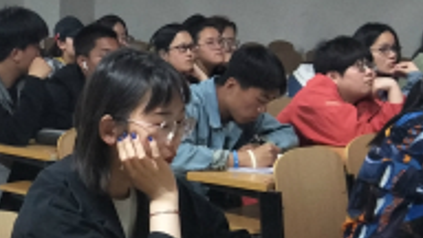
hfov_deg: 23.5
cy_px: 216
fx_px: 976
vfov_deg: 13.8
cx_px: 7
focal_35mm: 87
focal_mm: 4.1
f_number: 1.7
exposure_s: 1/33
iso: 420
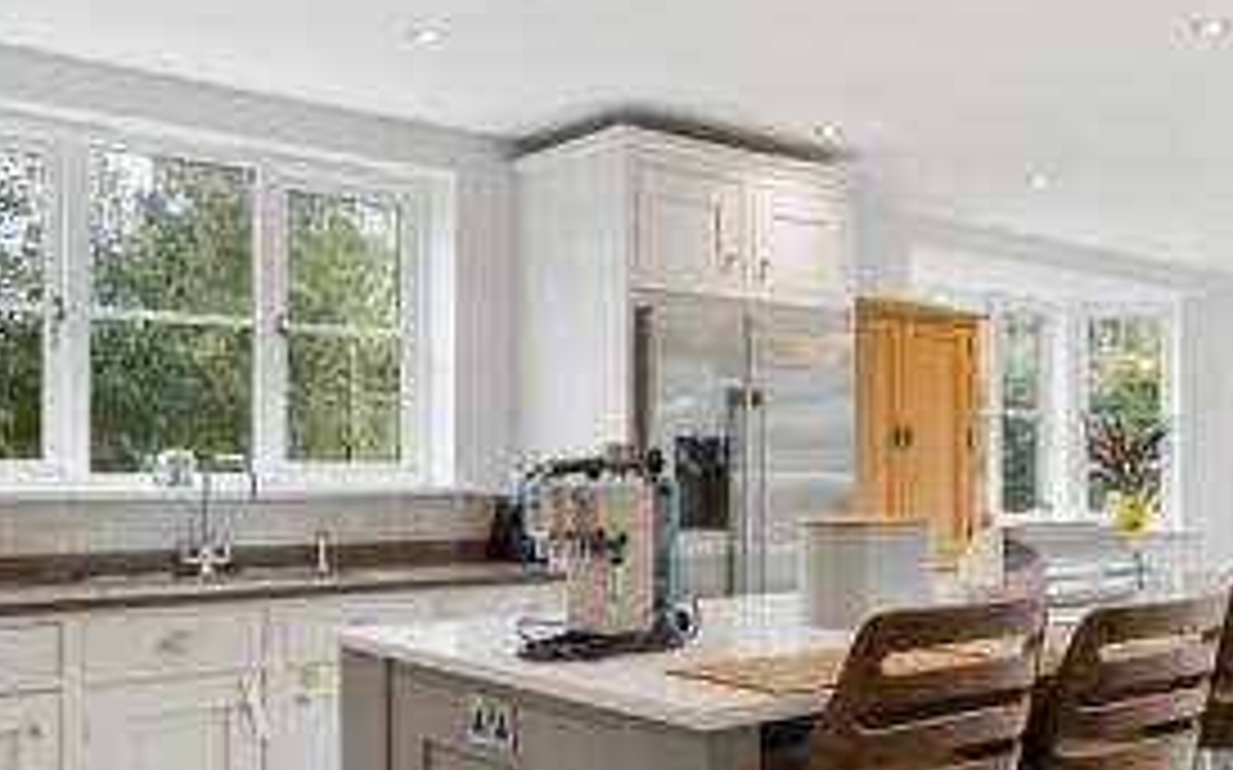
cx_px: 844
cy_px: 457
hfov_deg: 49.3
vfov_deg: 32.6
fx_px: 1310
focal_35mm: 39
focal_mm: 16
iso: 500
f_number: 7.1
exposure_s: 1/25
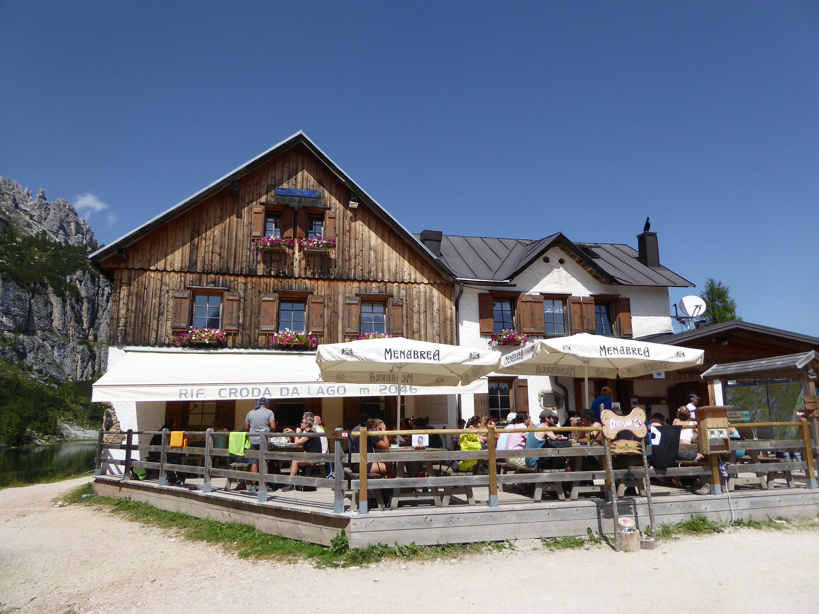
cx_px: 410
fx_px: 591
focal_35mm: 25
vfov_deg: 54.9
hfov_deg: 69.4
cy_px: 307
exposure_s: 1/1300
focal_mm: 4.3
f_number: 3.3
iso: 80
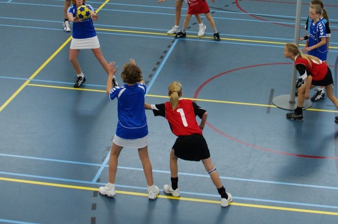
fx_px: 628
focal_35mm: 67
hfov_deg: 29.9
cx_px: 222
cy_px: 52
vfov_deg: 20.1
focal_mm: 28
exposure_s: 1/200
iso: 800
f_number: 3.5
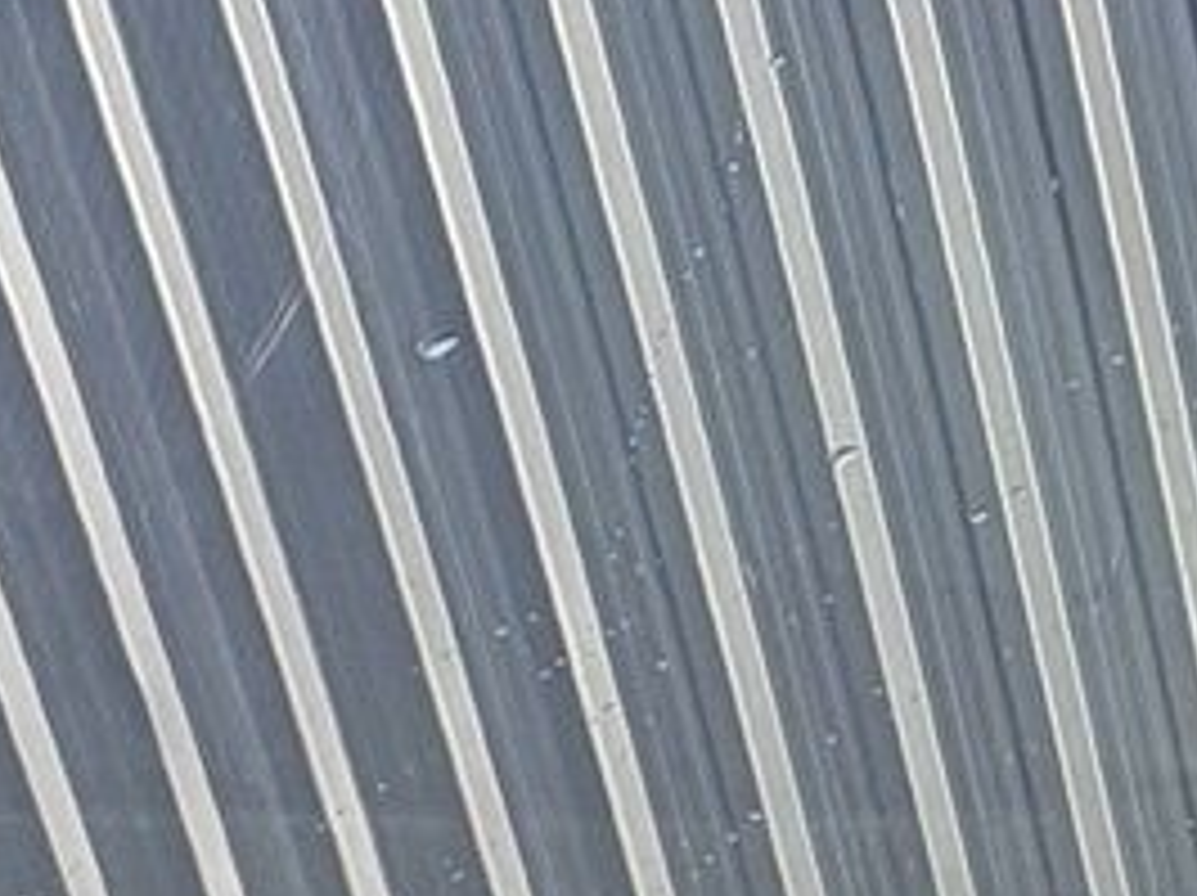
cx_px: 2599
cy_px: 2323
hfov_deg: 15.6
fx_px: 3109
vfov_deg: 12.1
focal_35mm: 90
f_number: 2.2
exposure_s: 1/172
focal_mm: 2.22
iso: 64
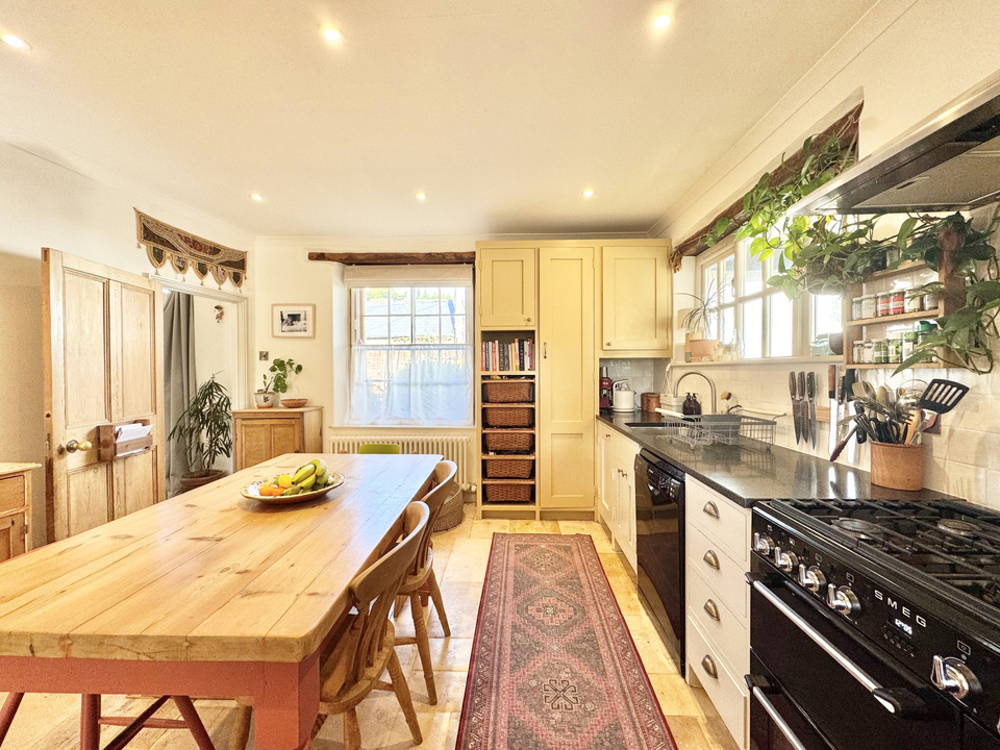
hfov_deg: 102.1
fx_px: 404
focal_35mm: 14
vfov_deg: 85.7
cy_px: 375
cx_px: 500
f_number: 2.2
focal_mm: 2.22
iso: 100
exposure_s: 1/100
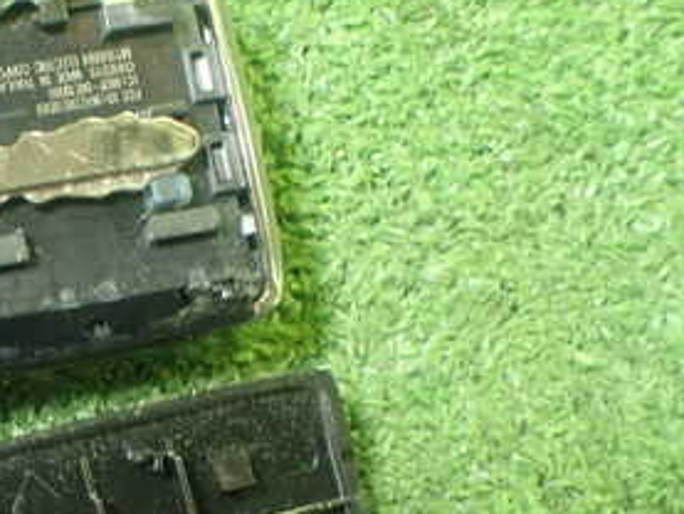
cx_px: -35
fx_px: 1285
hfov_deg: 27.7
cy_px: 403
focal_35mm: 65
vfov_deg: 22.3
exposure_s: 1/40
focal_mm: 5.4
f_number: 2.3
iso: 800
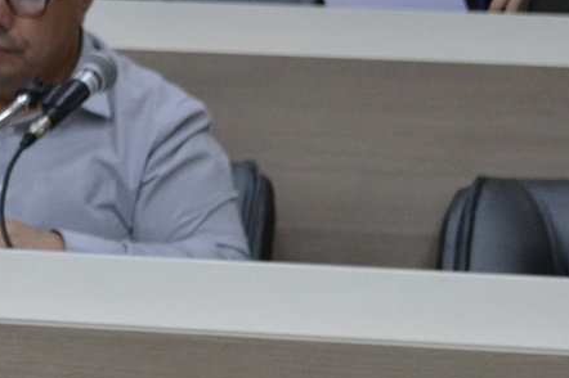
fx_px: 2511
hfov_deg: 12.4
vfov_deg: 8.4
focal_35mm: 159
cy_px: 552
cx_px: -233
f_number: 5.6
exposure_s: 1/50
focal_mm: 36
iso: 1600
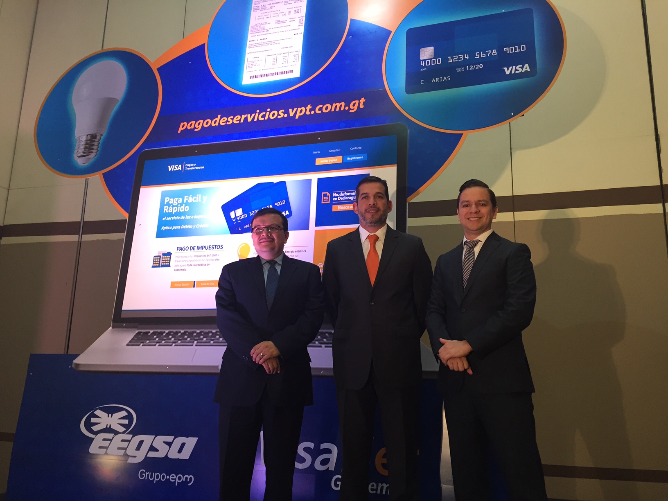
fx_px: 560
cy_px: 250
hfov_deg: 61.7
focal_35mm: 29
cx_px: 334
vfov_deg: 48.2
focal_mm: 4.15
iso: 100
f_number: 2.2
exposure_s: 1/30
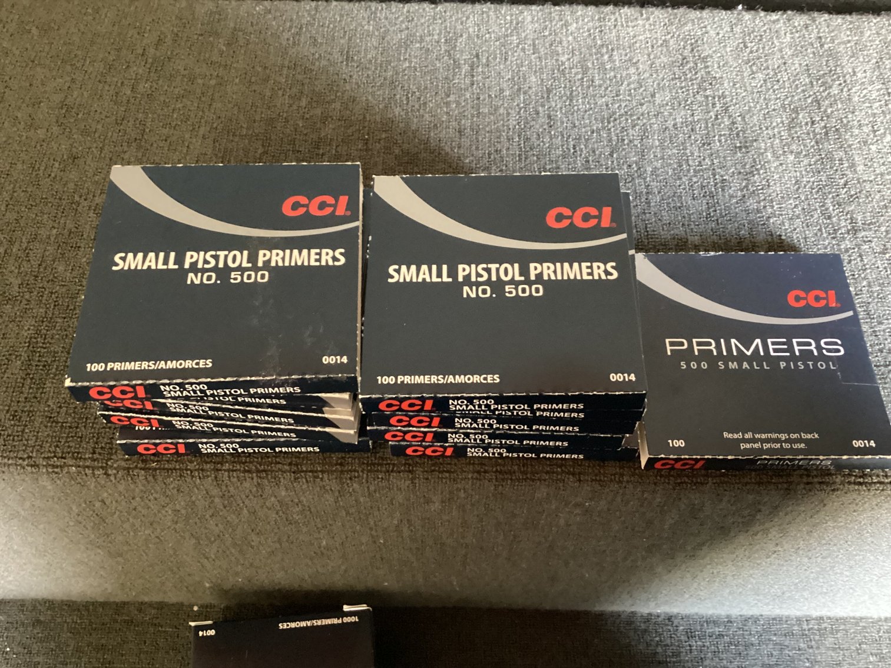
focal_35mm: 31
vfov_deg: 45.4
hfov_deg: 58.3
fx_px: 798
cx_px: 446
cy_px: 334
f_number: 2.4
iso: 640
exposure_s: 1/20
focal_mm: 3.3
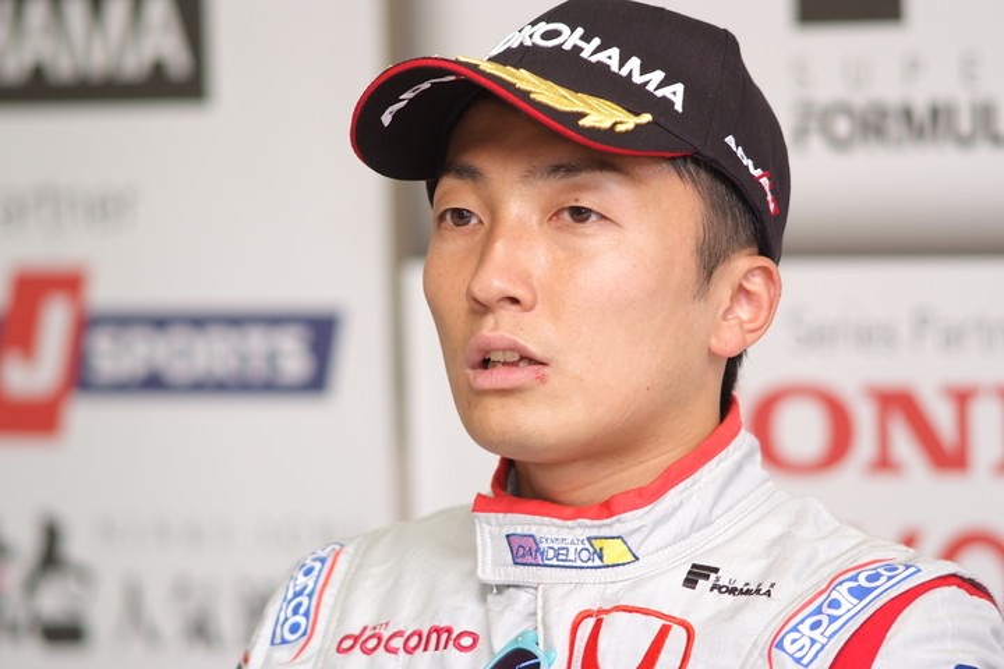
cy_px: 334
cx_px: 502
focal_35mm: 270
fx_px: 7529
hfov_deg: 7.6
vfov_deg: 5.1
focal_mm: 180
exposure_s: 1/125
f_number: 2.8
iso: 400
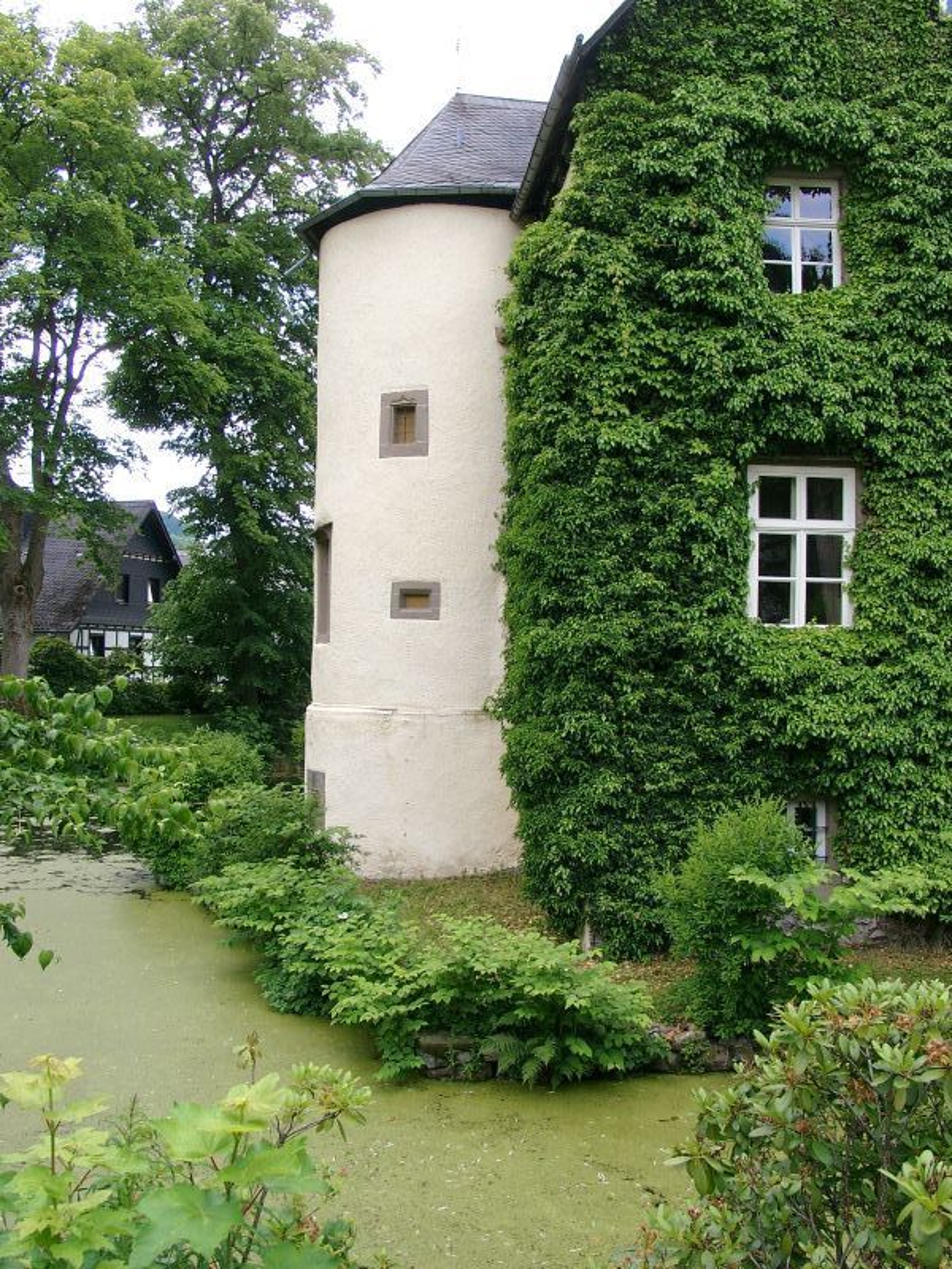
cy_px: 634
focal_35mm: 34
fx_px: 1247
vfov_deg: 54.0
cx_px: 476
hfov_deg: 41.8
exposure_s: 1/162
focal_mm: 7.13
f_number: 4
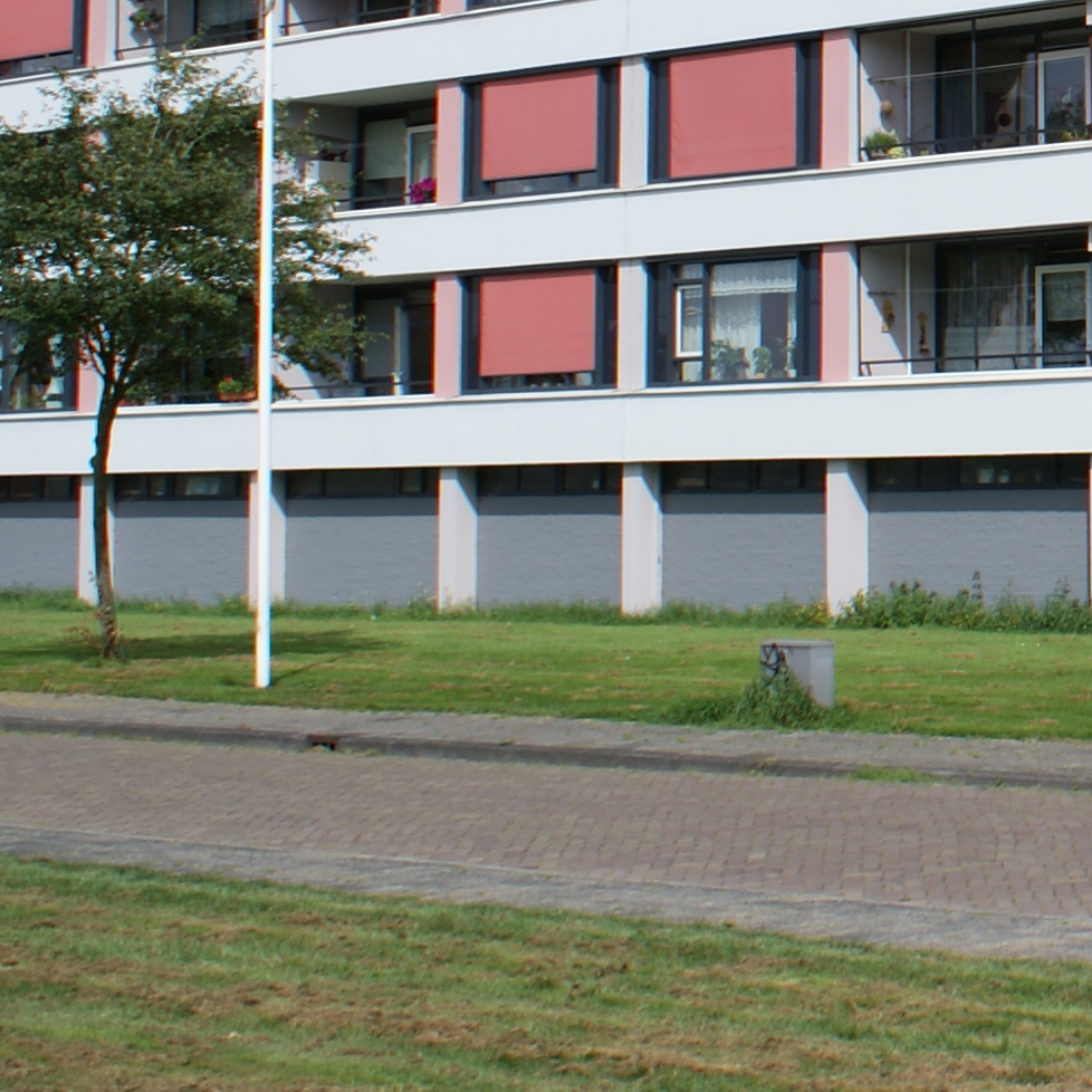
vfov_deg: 18.8
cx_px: 1852
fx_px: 3248
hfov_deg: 16.5
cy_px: 144
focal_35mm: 91
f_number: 10
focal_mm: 18
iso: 100
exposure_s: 1/250
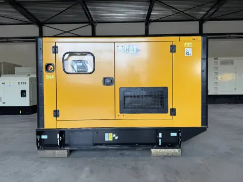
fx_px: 168
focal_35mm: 24
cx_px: 122
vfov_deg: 56.8
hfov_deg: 71.6
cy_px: 91
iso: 64
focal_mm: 6.76
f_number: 1.78
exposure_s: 1/100
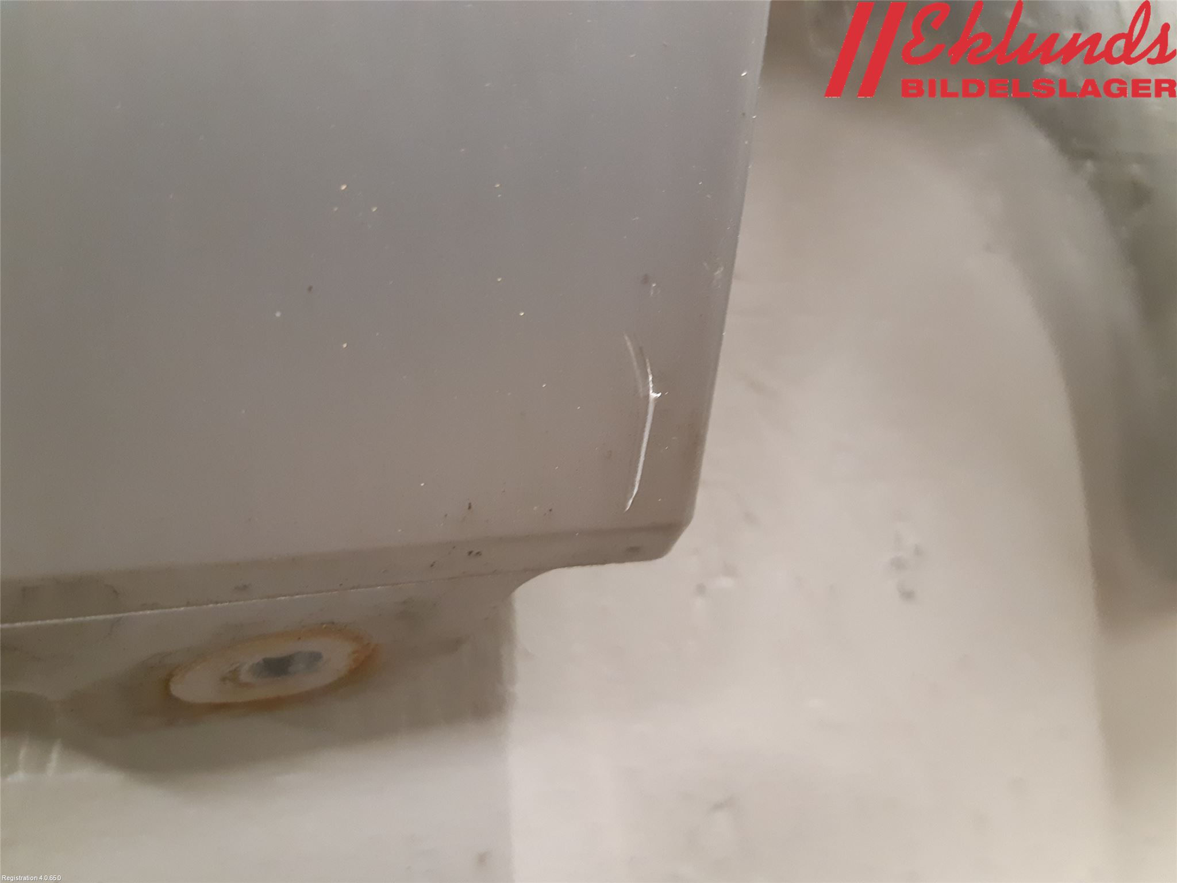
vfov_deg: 53.1
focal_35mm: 26
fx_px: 884
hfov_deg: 67.3
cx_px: 588
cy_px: 442
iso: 400
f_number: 1.7
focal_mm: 3.93
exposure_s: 1/25
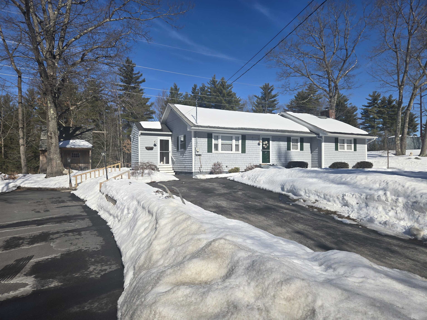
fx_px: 284
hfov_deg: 73.9
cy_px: 160
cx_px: 214
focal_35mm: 23
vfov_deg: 58.9
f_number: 1.8
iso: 25
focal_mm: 5.4
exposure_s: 1/3018
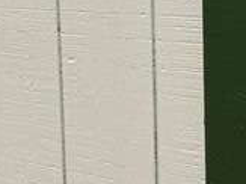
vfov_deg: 9.8
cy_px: 42
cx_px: 379
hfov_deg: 12.4
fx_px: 1072
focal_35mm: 151
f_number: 1.78
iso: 80
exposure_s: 1/6173
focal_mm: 6.76
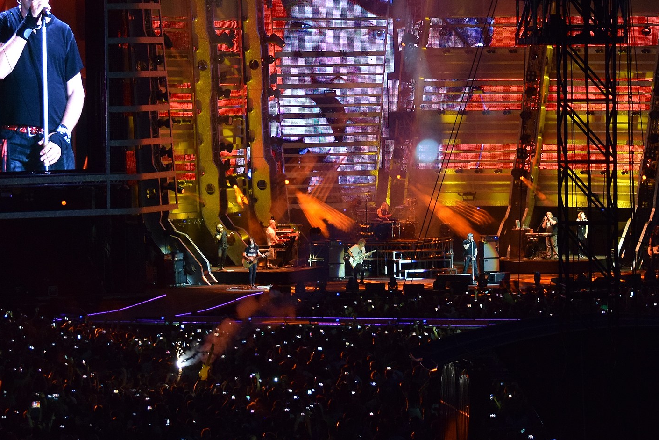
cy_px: 116
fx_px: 3970
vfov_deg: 6.3
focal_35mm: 217
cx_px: 342
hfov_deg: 9.5
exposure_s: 1/60
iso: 1800
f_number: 4.5
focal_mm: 85
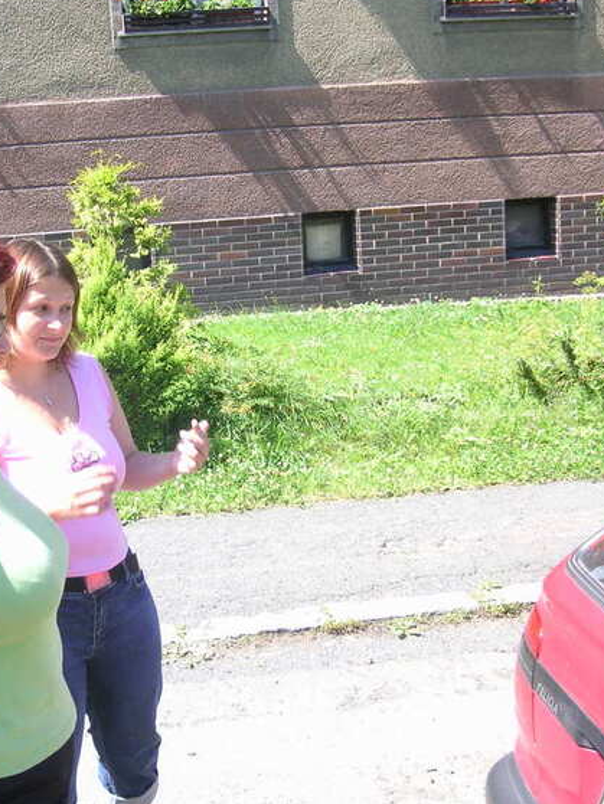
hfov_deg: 27.4
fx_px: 1232
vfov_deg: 36.2
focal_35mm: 53
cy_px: 399
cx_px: 209
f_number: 2.8
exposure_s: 1/250
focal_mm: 6.1
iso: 50
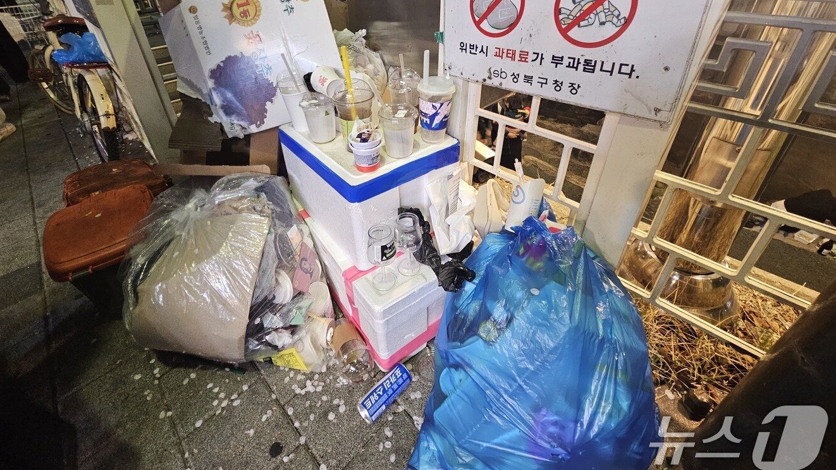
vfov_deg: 68.4
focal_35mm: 15
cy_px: 154
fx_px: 333
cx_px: 400
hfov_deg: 102.9
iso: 320
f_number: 2.2
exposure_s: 1/40
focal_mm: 2.2
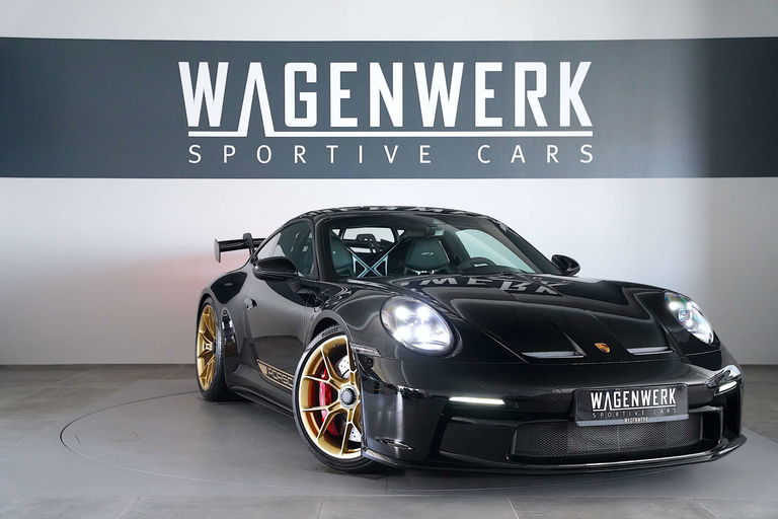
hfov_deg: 40.6
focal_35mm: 49
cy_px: 260
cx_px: 389
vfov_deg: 27.7
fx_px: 1052
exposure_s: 1/50
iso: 5000
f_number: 5.6
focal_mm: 48.7
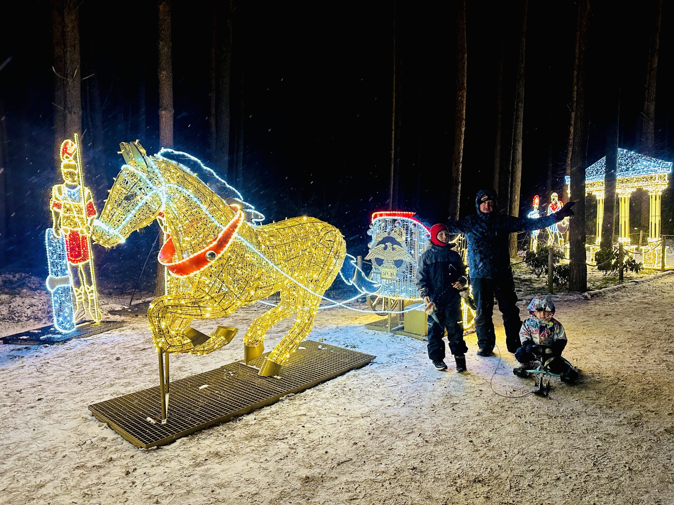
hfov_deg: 71.6
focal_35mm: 24
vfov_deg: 56.8
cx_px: 337
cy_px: 252
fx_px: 467
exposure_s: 1/50
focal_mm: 6.86
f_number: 1.78
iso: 320
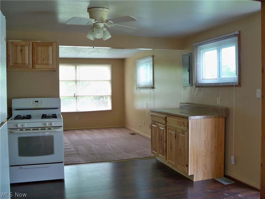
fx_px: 268
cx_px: 132
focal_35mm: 35
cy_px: 100
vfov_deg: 40.7
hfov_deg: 52.6
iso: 100
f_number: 3.1
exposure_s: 1/30
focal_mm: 6.3
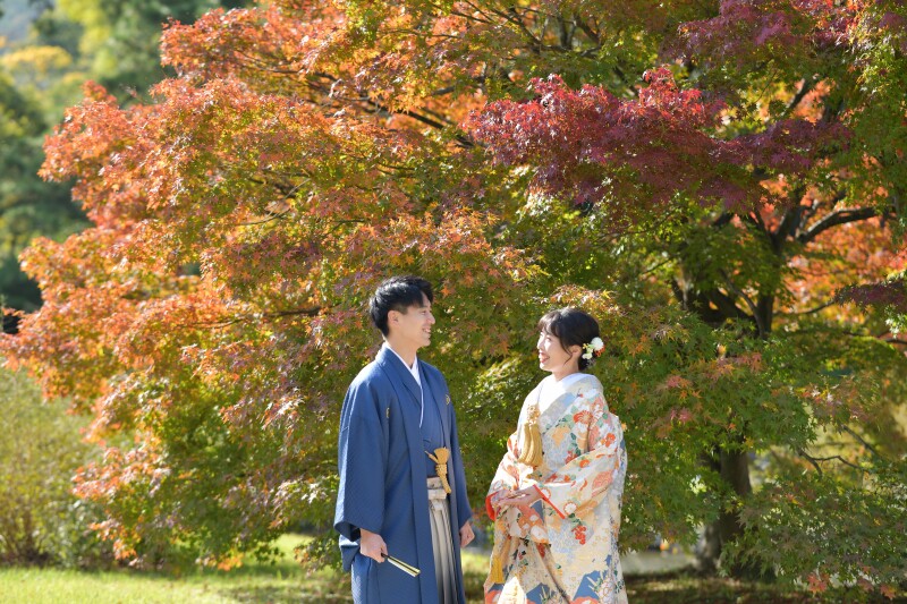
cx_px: 454
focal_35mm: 105
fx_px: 2645
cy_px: 302
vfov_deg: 13.0
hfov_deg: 19.5
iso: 100
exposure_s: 1/640
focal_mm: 105
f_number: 2.8
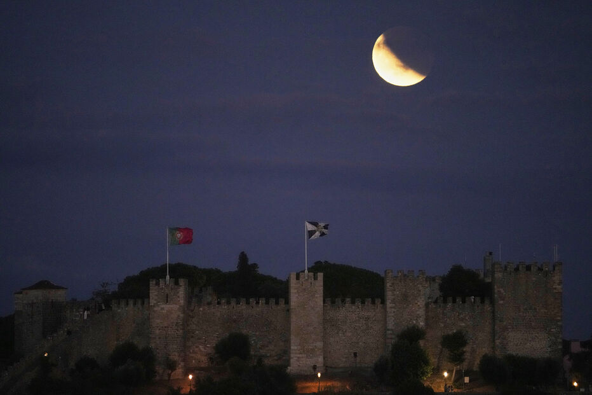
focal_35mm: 400
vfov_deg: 3.4
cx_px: 296
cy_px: 198
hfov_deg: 5.2
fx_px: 6576
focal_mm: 400
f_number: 2.8
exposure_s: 1/400
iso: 6400
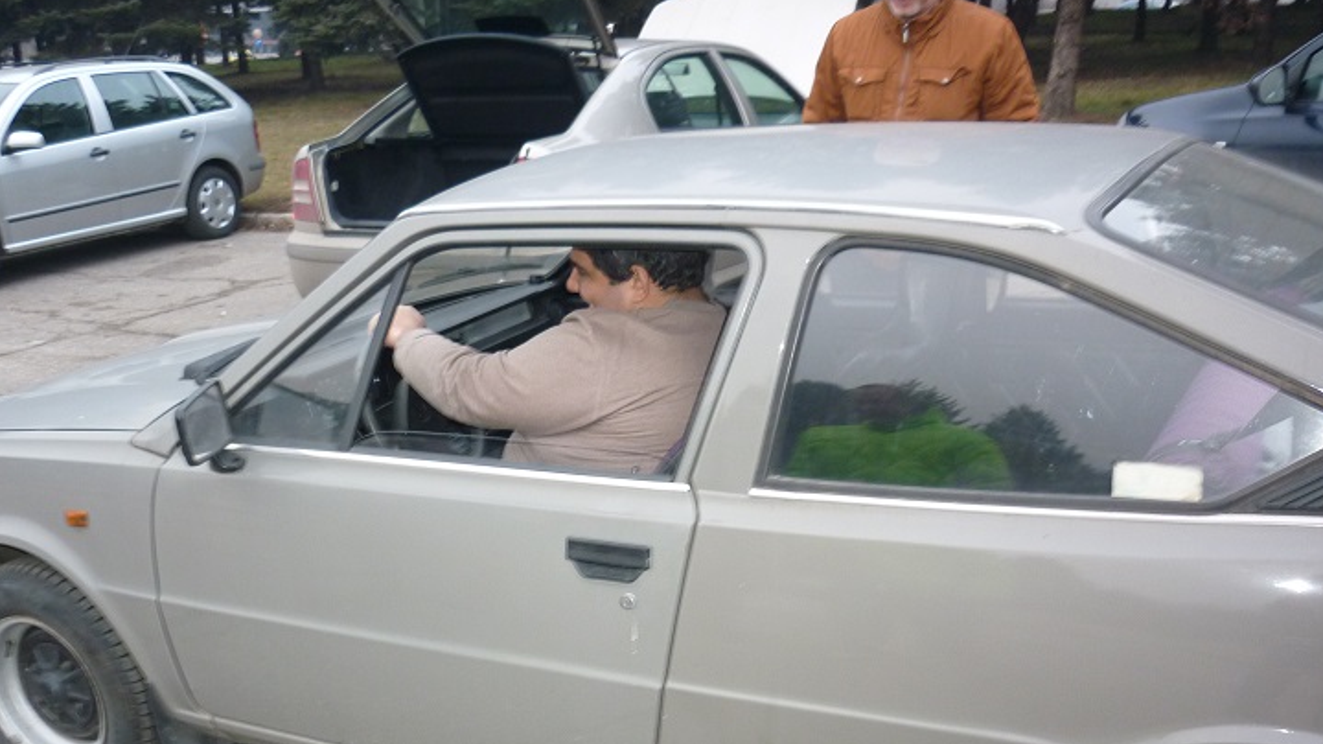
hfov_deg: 50.4
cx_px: 604
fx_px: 1403
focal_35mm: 40
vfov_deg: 29.4
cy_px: 514
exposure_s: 1/30
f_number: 2.8
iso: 160
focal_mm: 5.5
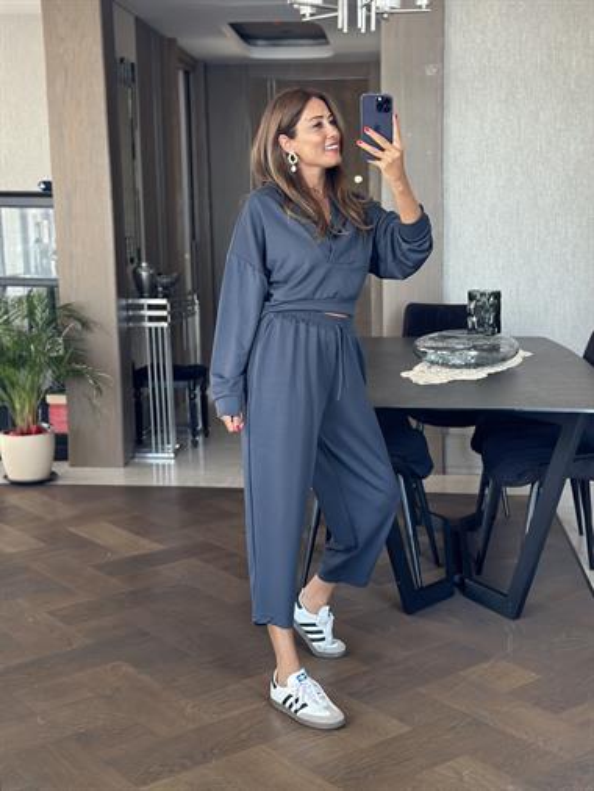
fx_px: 1097
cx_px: 297
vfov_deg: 39.6
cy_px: 396
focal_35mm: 48
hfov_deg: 30.3
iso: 125
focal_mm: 6.86
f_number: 1.78
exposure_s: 1/60
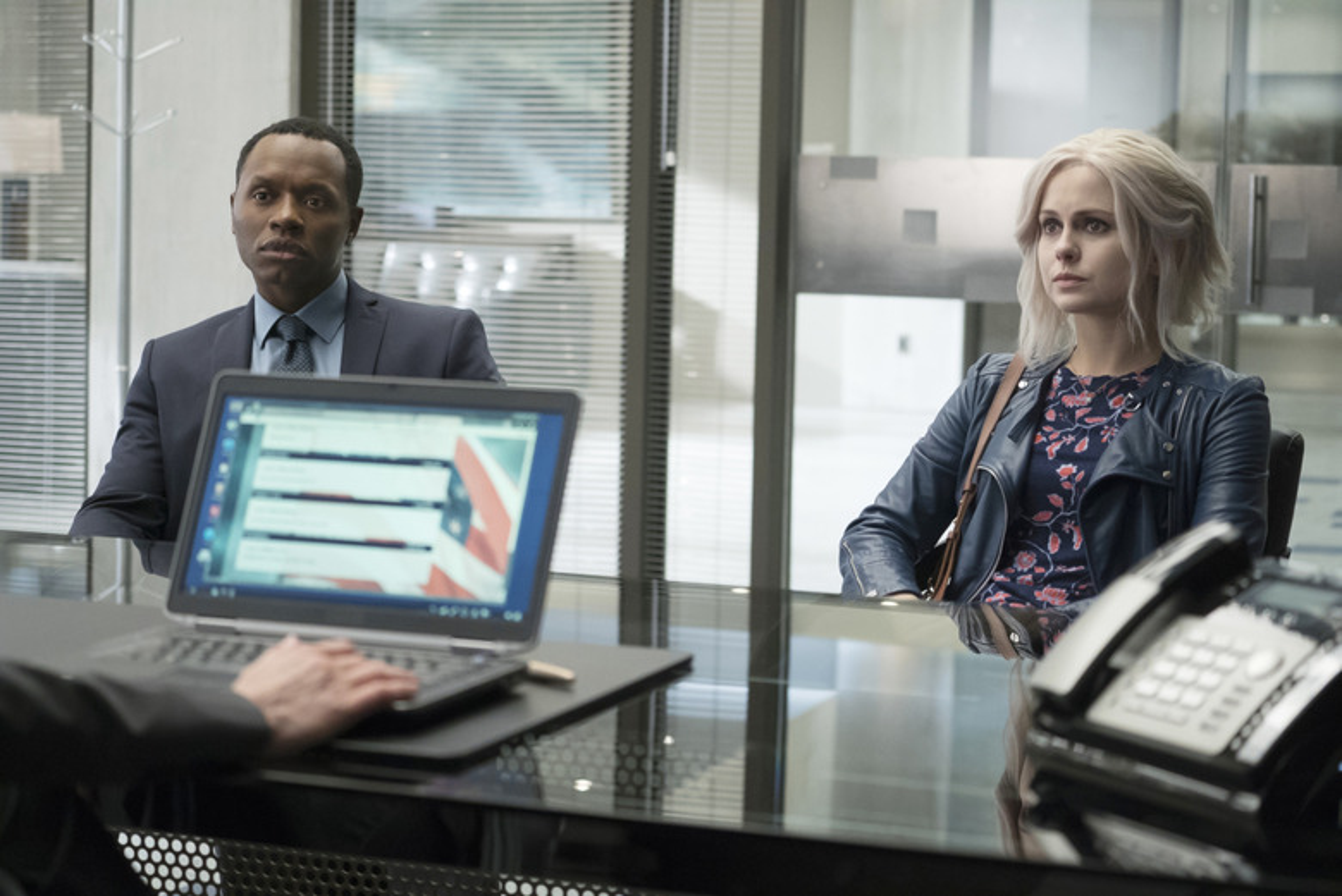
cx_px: 671
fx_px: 2648
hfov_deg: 28.4
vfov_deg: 19.2
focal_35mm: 71
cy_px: 448
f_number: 4
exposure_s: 1/320
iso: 8000
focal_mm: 71
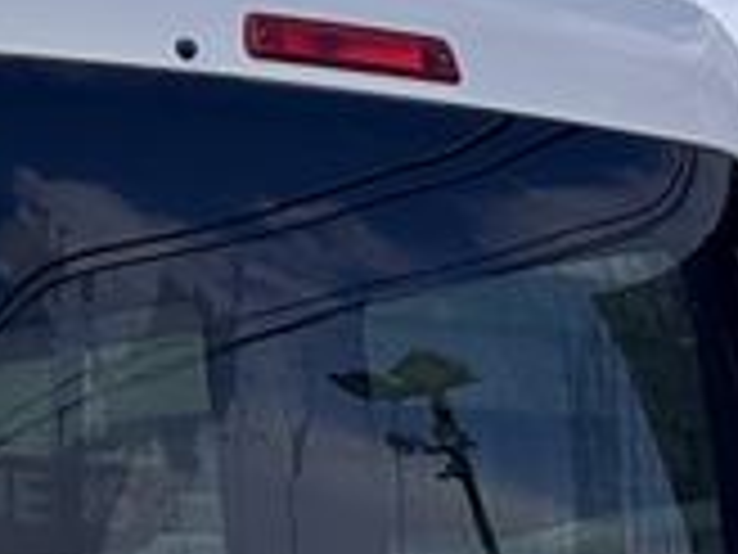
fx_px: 4328
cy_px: 842
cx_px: -310
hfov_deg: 9.5
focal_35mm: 203
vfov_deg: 7.2
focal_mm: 5.96
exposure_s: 1/2288
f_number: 1.6
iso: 32
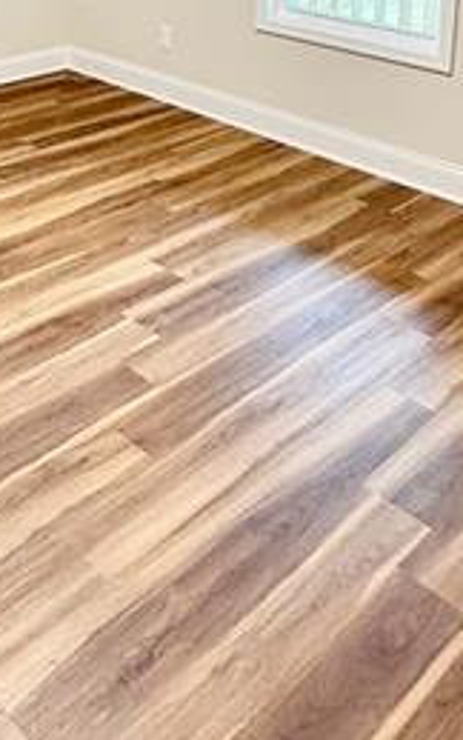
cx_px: 166
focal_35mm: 44
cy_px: 17
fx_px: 888
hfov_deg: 29.1
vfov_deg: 40.3
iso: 400
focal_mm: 2.22
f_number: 2.2
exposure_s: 1/60
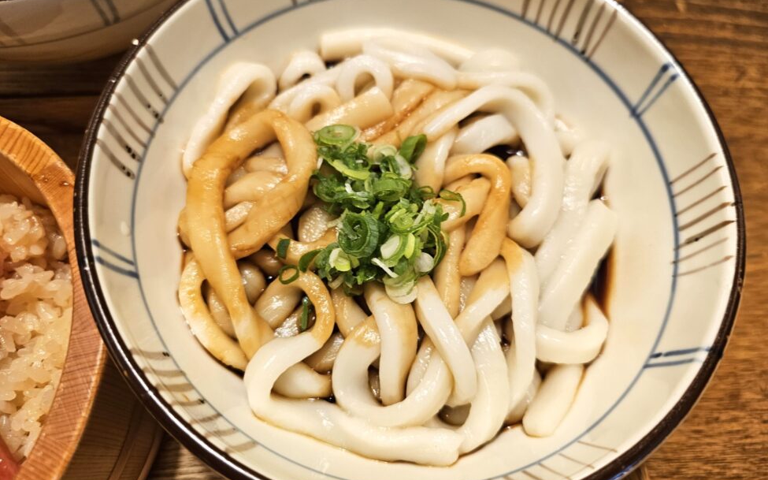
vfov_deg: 49.2
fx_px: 523
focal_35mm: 25
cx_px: 393
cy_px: 218
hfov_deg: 72.5
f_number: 1.7
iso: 200
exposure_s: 1/51
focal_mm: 6.3
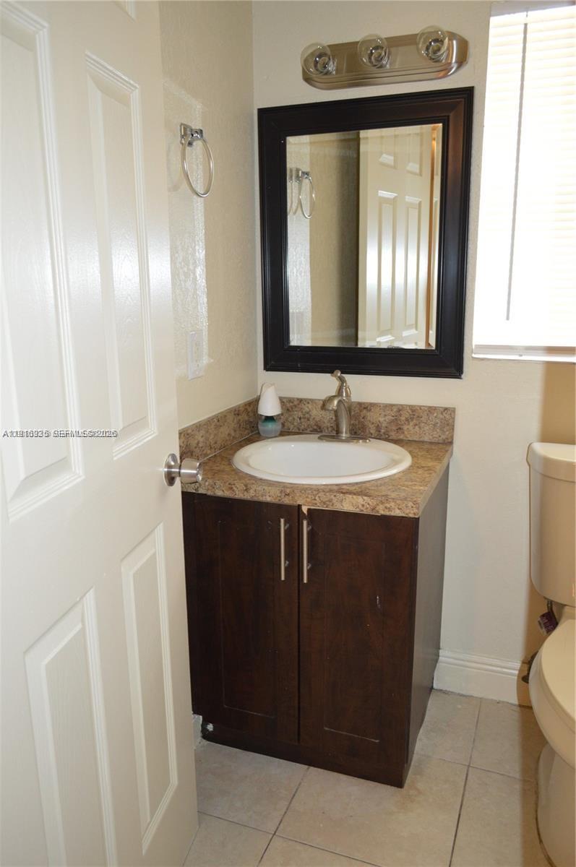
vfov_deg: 67.4
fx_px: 650
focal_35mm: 27
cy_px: 434
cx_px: 288
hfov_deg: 47.8
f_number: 3.5
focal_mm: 18
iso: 1100
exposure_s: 1/60
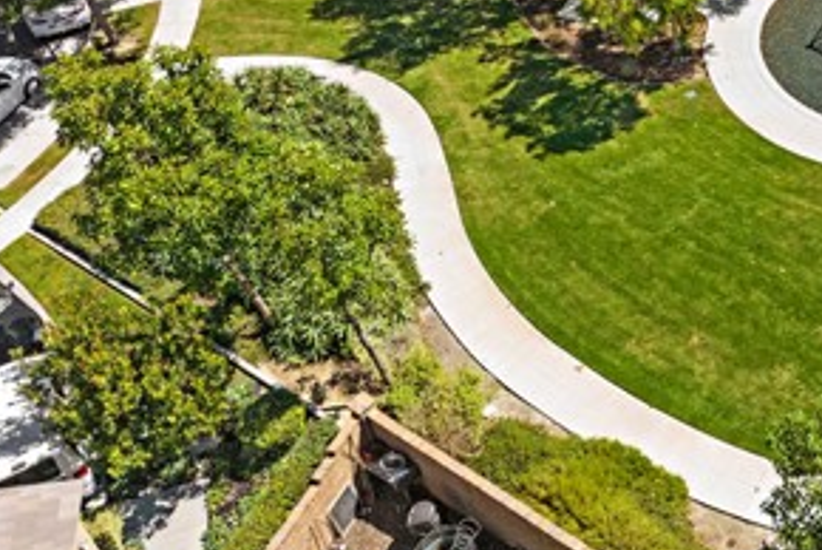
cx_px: 896
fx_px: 1257
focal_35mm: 55
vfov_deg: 23.6
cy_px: 0
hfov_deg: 32.1
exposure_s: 1/2500
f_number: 1.7
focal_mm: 6.72
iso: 100
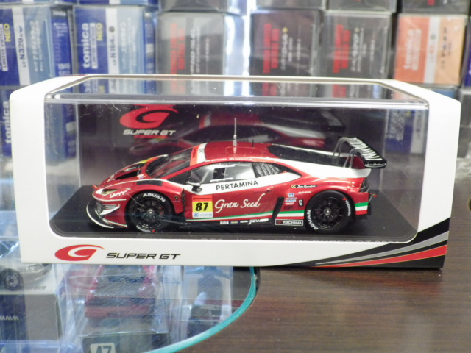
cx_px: 236
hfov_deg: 45.8
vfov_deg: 35.1
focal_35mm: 41
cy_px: 176
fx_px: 558
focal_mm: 7.4
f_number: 3.6
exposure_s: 1/30
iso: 800
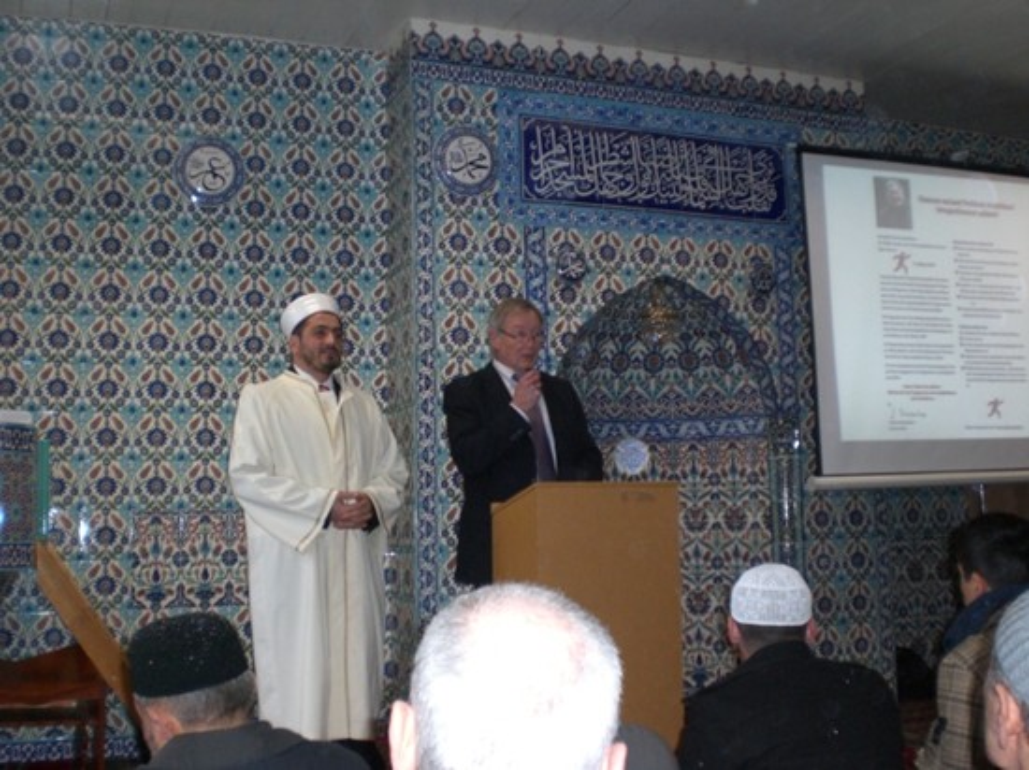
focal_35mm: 38
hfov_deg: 49.0
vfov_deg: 37.7
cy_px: 385
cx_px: 514
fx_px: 1129
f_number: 3.1
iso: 200
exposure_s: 1/60
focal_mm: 6.3
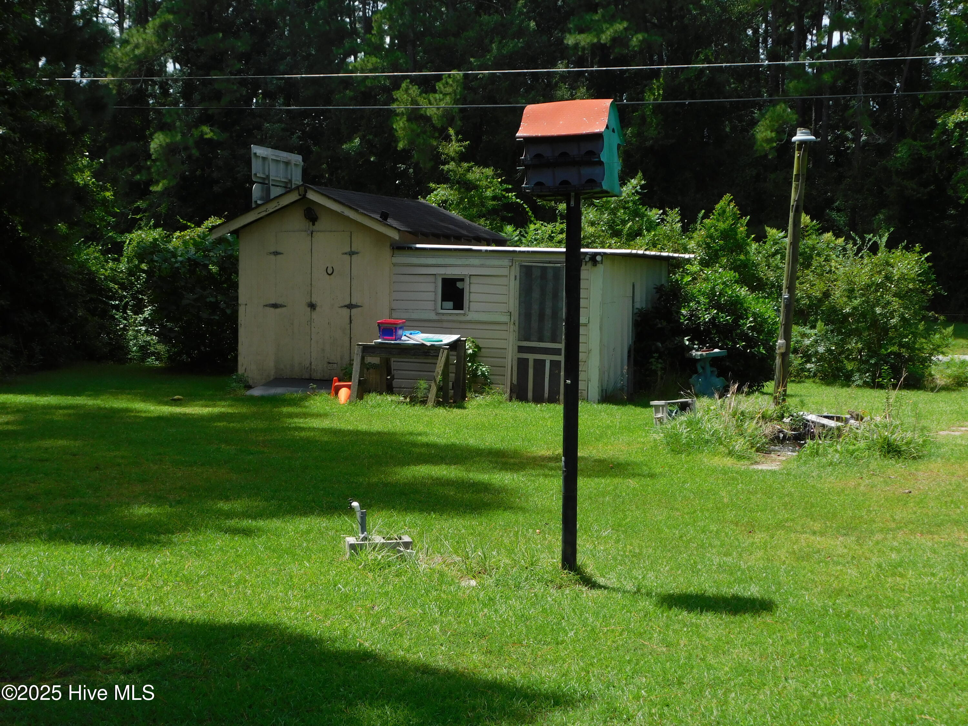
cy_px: 363
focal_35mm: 59
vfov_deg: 24.8
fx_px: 1650
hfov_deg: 32.7
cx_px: 484
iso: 125
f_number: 4
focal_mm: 10.4
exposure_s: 1/800
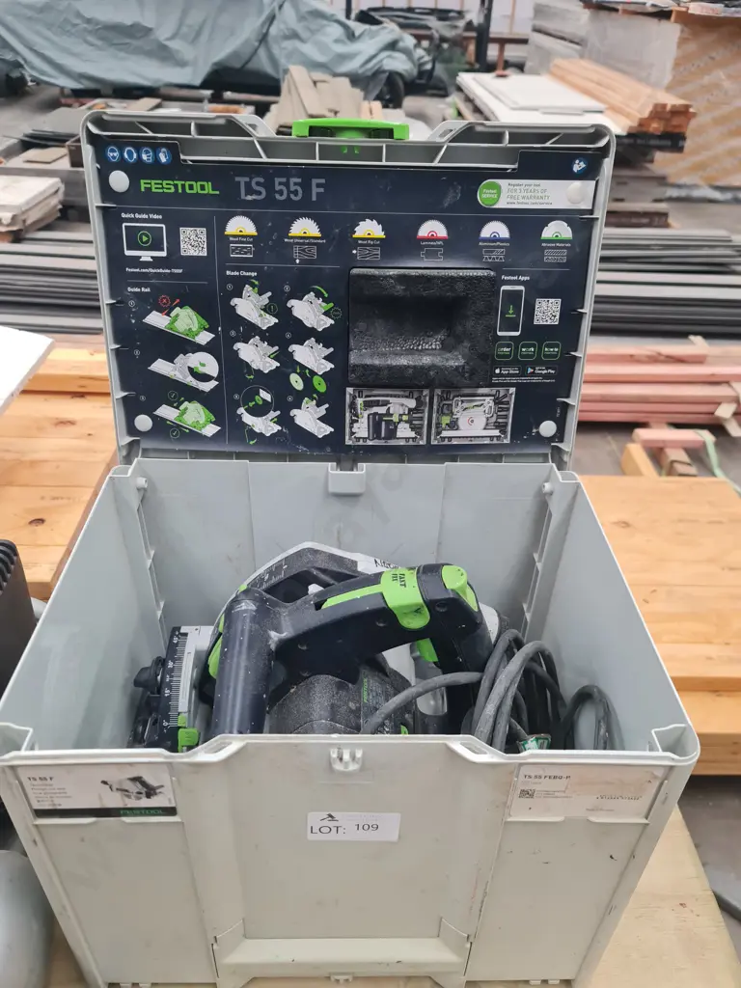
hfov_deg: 54.9
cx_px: 370
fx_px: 714
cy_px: 494
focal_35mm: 25
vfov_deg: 69.4
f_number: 1.8
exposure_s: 1/120
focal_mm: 7
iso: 125
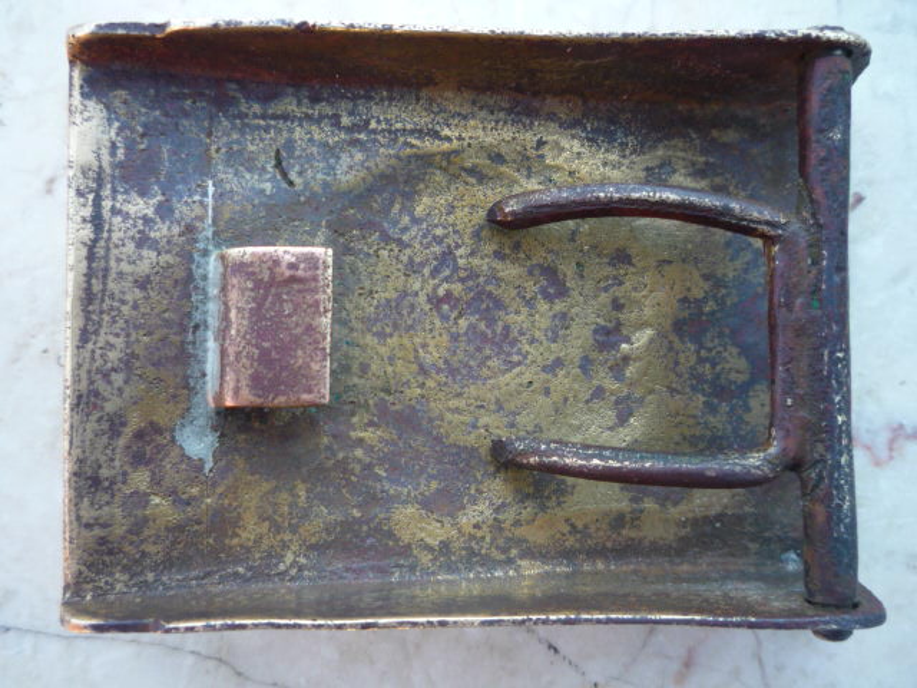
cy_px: 344
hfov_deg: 56.8
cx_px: 458
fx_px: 848
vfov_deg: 44.2
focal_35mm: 32
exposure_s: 1/50
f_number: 3.3
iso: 100
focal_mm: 5.2
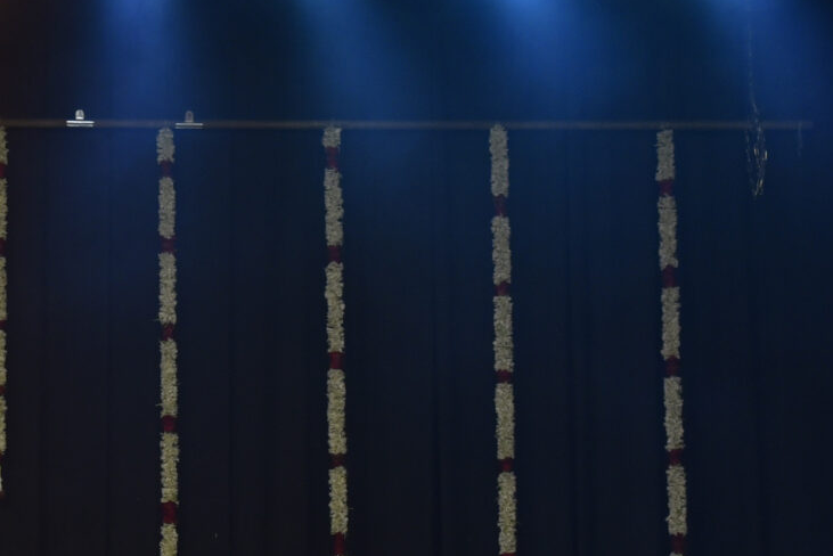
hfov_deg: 12.6
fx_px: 3727
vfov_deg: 8.5
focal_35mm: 161
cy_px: 467
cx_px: 18
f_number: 4
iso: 800
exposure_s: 1/160
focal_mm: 46
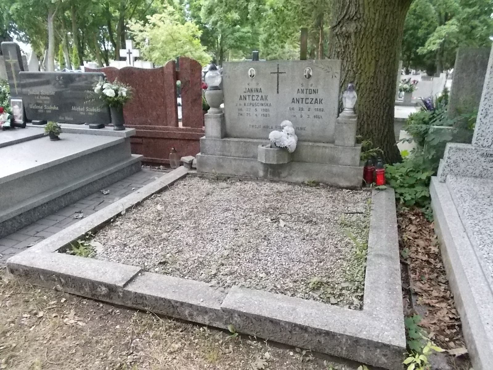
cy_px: 185
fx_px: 370
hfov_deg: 67.3
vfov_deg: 53.1
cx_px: 246
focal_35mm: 26
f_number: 3.2
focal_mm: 4.6
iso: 400
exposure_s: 1/320
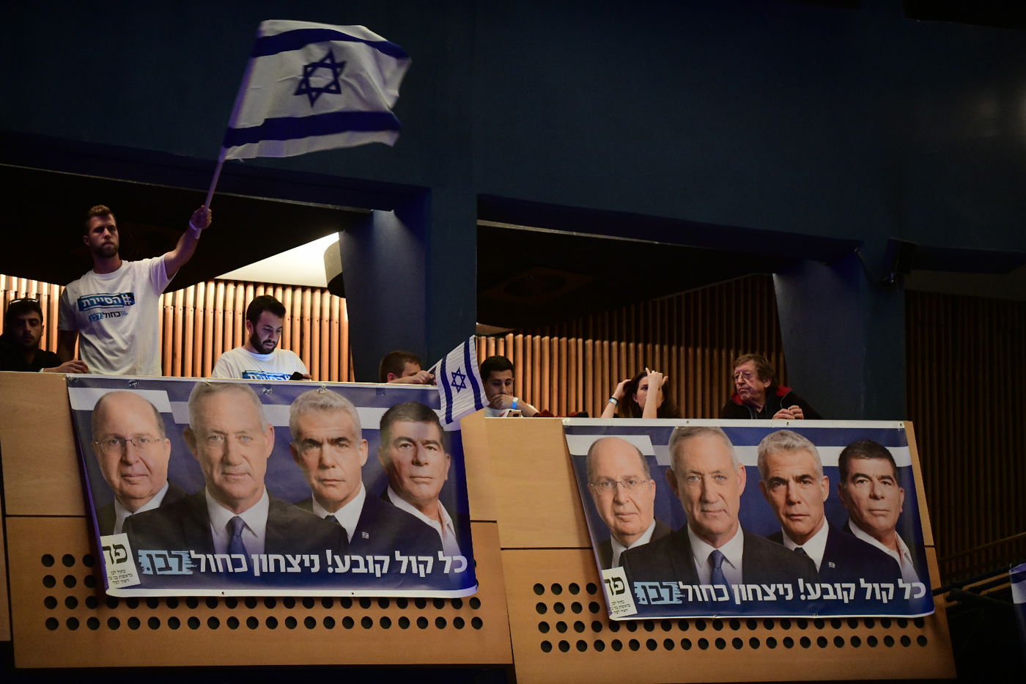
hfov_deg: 15.8
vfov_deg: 10.5
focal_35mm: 130
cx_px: 513
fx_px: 3704
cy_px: 342
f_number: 2.8
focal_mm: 130
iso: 8000
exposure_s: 1/100
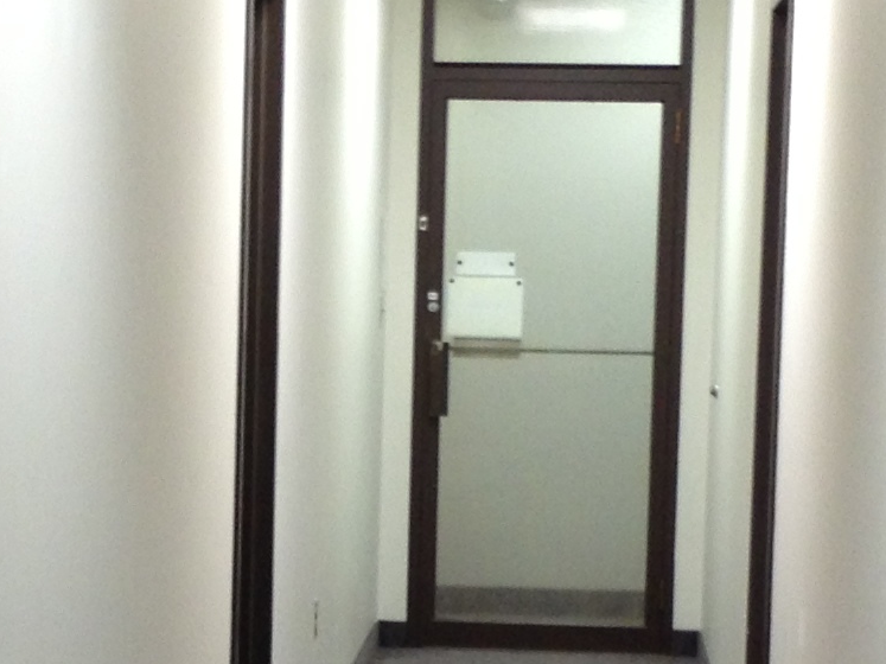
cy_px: 626
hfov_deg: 12.9
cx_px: 272
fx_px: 3915
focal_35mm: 153
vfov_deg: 9.6
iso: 80
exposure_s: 1/20
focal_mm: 4.28
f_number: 2.4
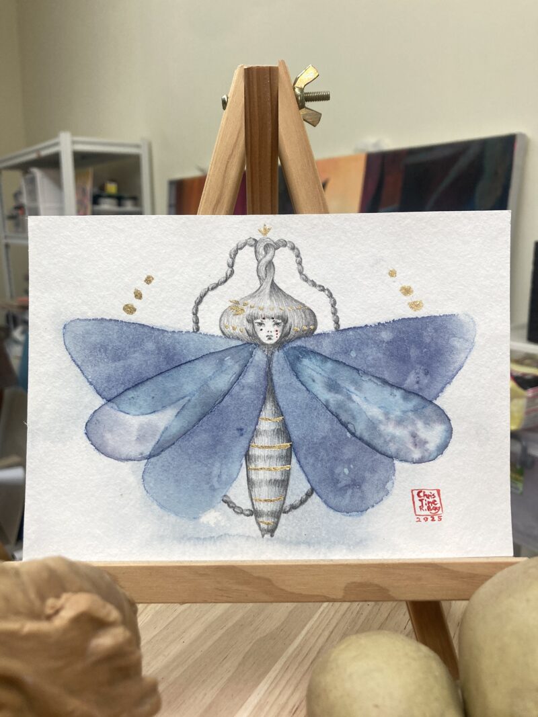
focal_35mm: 28
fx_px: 580
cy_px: 358
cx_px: 269
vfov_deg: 63.4
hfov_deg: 49.7
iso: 80
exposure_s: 1/100
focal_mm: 3.99
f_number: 1.8
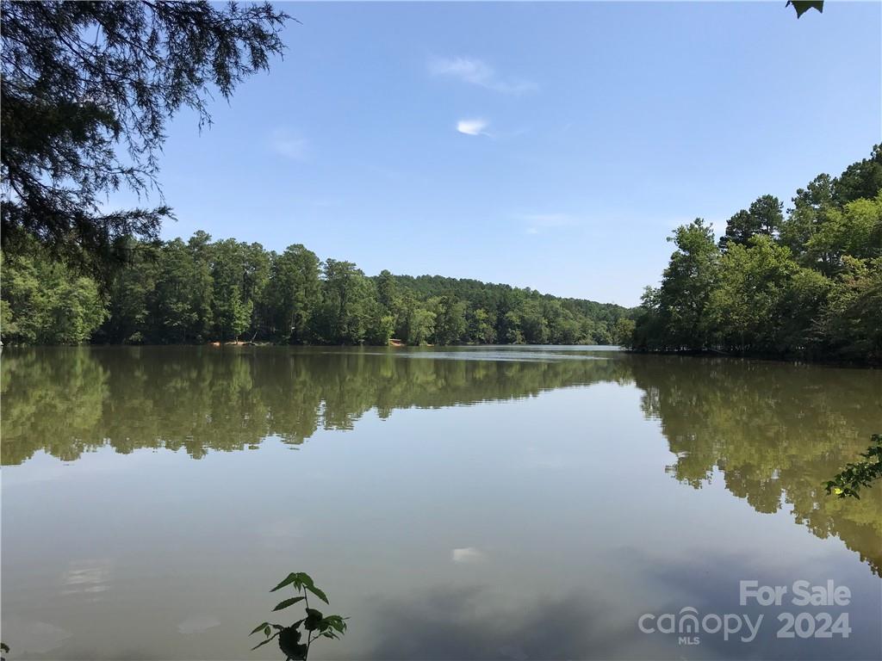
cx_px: 441
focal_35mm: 28
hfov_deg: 63.4
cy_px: 330
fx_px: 713
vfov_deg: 49.7
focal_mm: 3.99
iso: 20
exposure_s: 1/2083
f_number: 1.8
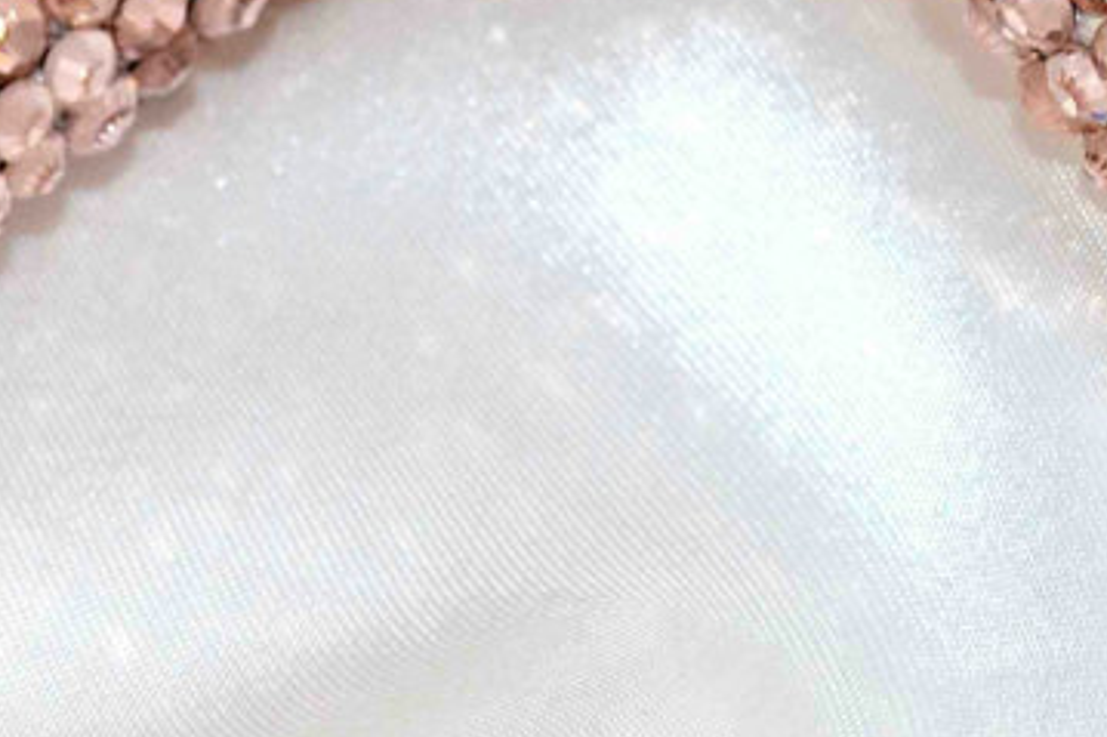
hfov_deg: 12.6
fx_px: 5010
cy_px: -527
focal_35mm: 163
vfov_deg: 8.2
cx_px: 413
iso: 400
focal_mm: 26
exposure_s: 1/200
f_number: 9
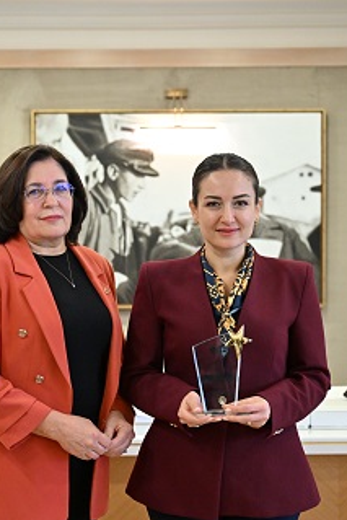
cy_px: 262
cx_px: 114
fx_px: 1011
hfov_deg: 19.4
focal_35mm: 70
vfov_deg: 28.8
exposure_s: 1/320
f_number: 3.2
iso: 4000
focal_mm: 46
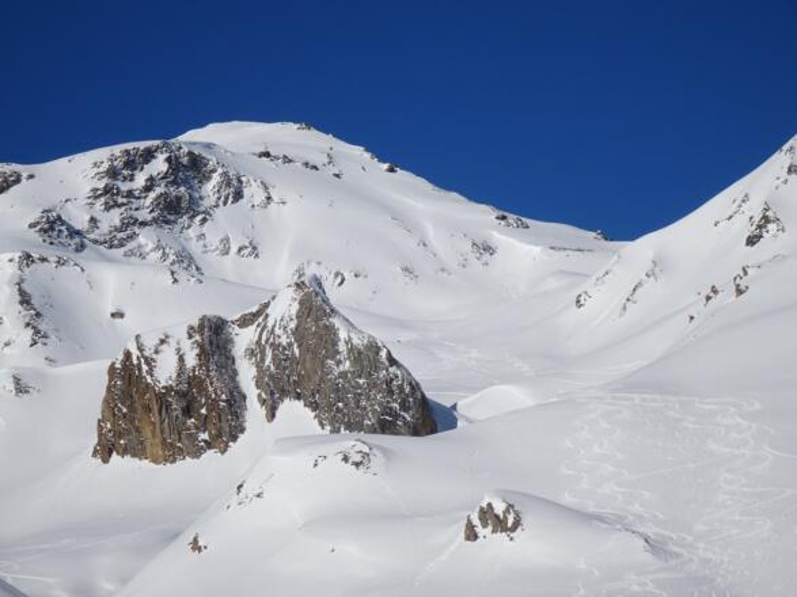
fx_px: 2578
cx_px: 398
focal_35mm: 112
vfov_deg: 13.2
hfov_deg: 17.6
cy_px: 298
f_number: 5.6
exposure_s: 1/1600
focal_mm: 19.1
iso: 80
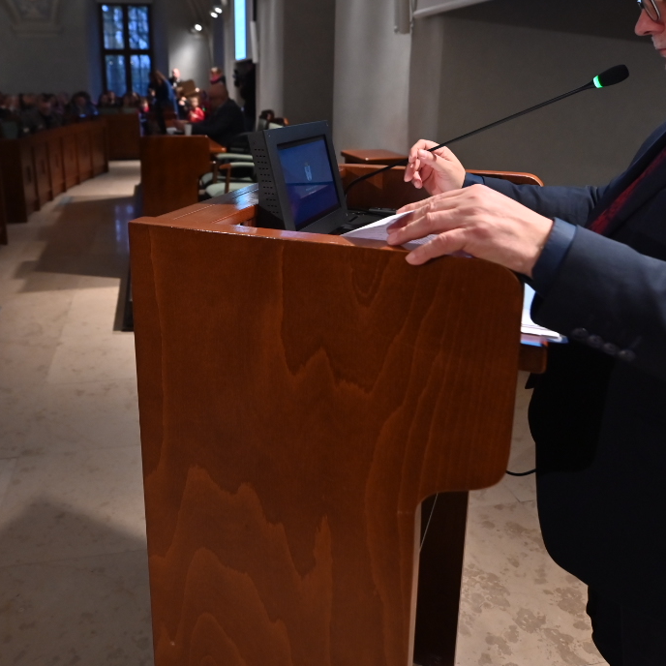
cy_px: 230
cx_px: 259
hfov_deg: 56.8
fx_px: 609
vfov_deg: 56.3
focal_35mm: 28
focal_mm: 14
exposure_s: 1/400
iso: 1000
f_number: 2.8
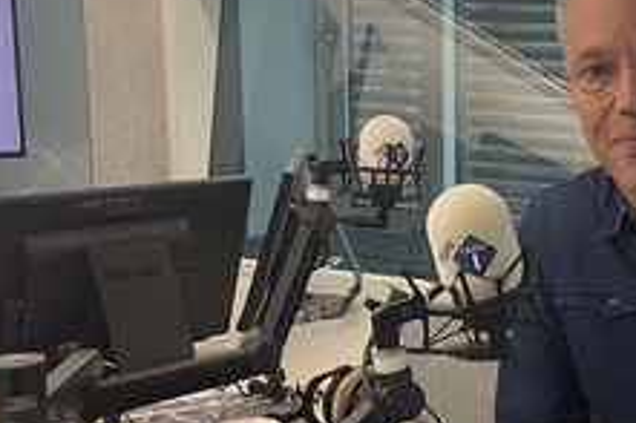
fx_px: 1218
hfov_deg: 27.0
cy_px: 242
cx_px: 688
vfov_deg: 19.7
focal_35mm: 69
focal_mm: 4.25
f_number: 1.8
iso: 125
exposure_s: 1/51
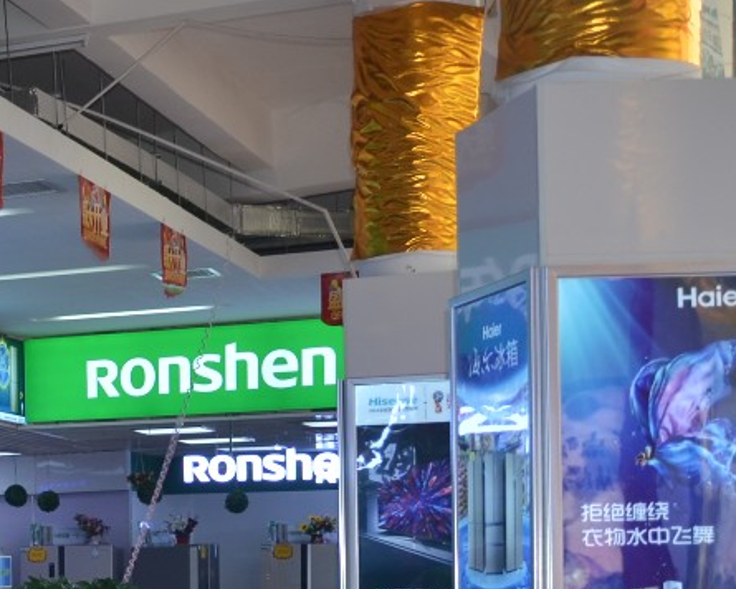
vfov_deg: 16.6
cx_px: -572
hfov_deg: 17.3
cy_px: 560
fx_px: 1982
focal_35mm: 91
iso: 100
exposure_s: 1/100
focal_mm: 18
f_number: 3.5
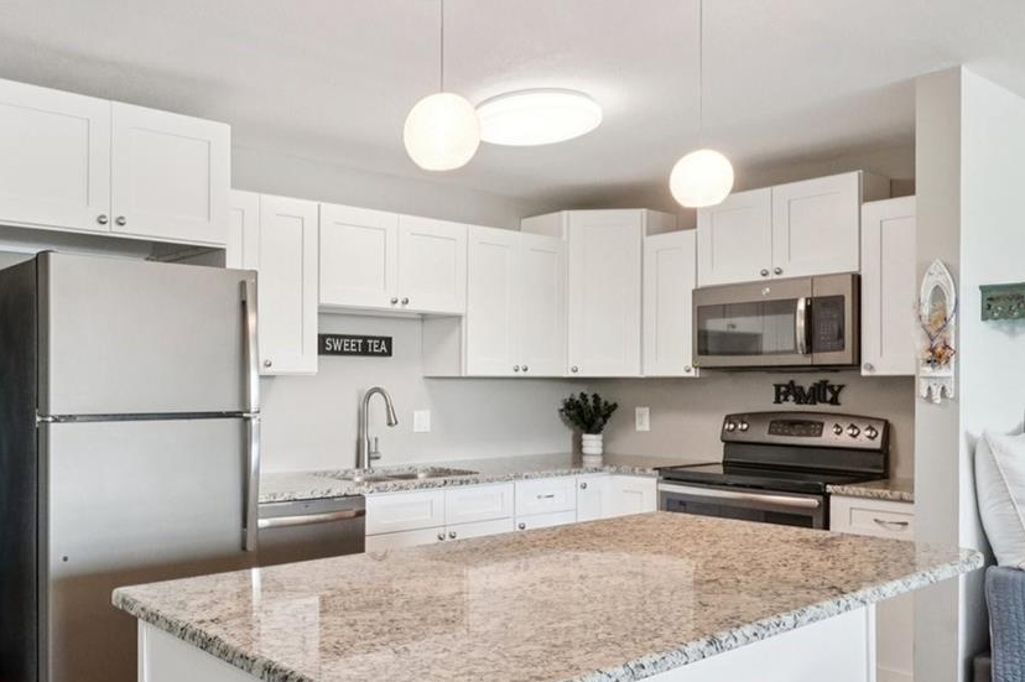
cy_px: 380
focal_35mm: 29
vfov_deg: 44.8
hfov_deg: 61.2
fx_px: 825
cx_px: 296
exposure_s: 1/30
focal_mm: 10
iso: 640
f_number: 8
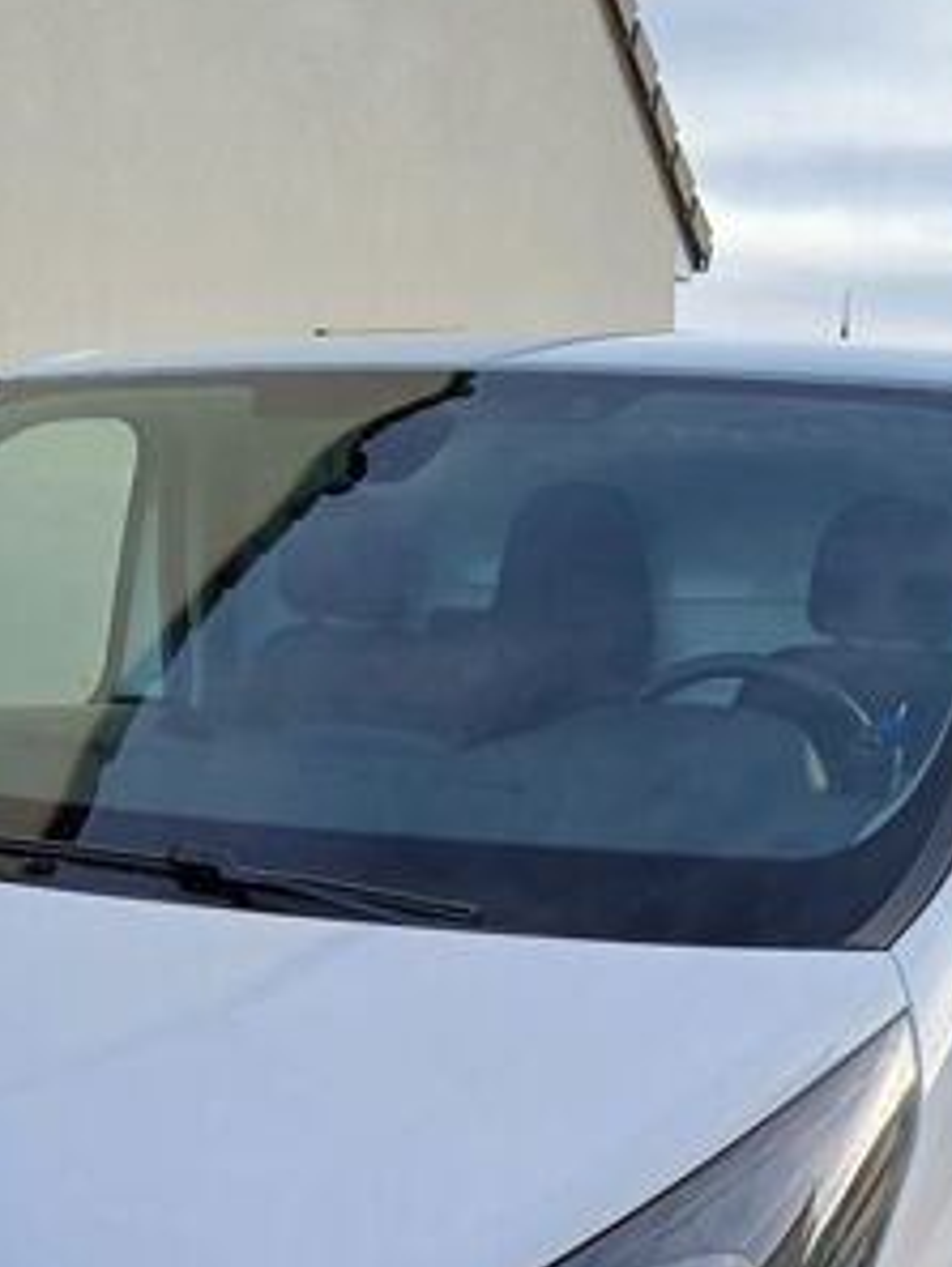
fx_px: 2052
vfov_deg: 32.4
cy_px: 1169
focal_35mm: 56
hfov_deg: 26.1
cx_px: 401
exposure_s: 1/174
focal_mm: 3.98
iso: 20
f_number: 1.8
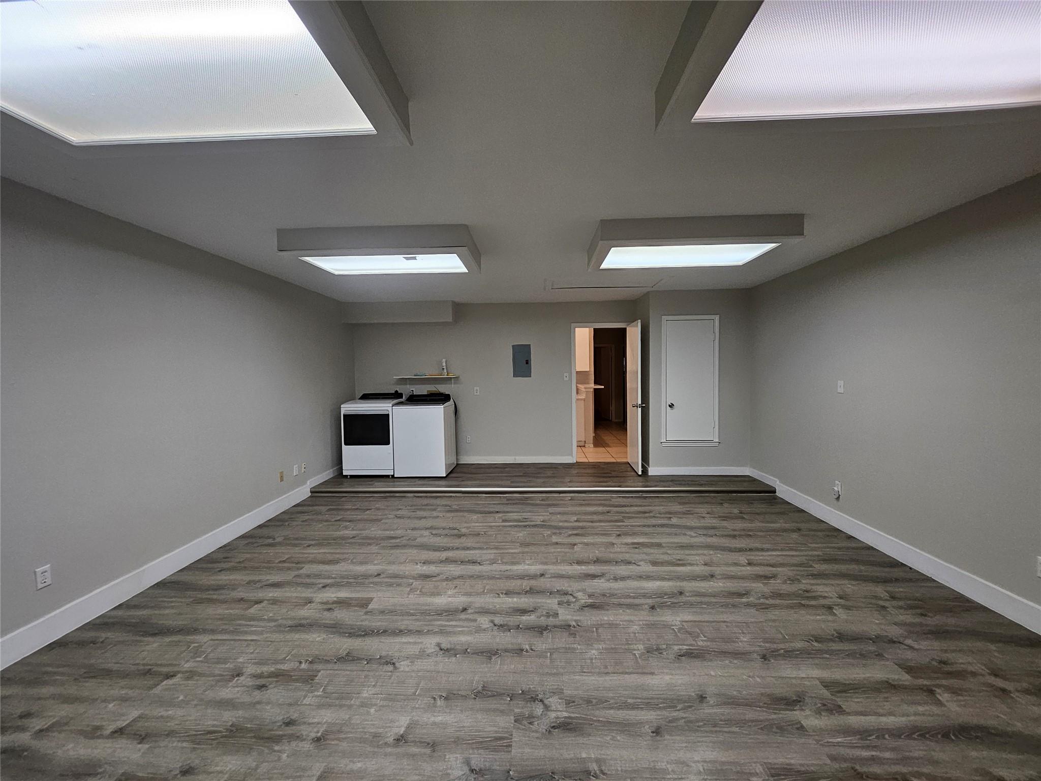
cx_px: 520
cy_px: 390
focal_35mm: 13
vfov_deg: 89.9
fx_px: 391
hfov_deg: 106.2
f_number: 2.2
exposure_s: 1/60
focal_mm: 1.74
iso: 160
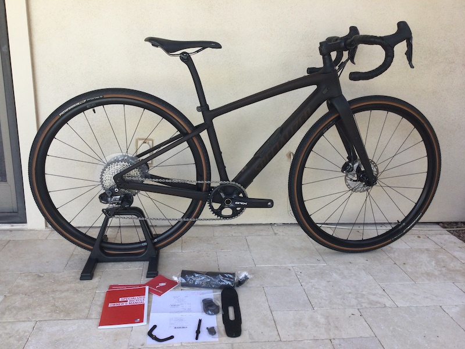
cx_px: 232
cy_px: 174
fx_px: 416
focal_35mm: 31
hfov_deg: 58.4
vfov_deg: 45.4
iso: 40
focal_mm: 3.3
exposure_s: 1/120
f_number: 2.4
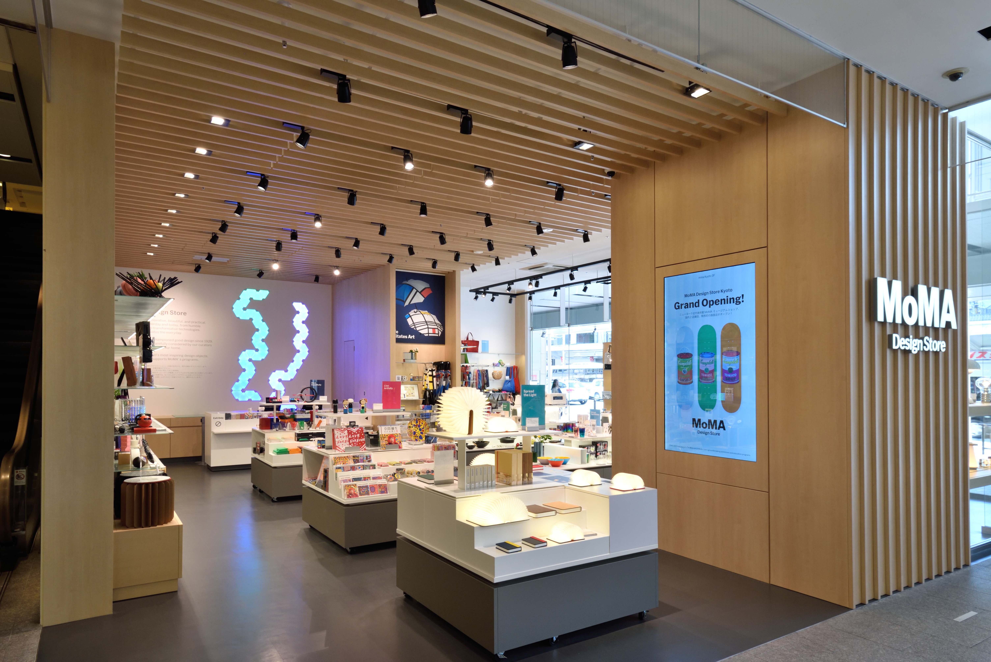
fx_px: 606
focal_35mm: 22
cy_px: 331
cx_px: 496
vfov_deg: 57.3
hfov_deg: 78.6
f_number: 11
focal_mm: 22
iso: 500
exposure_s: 1/30
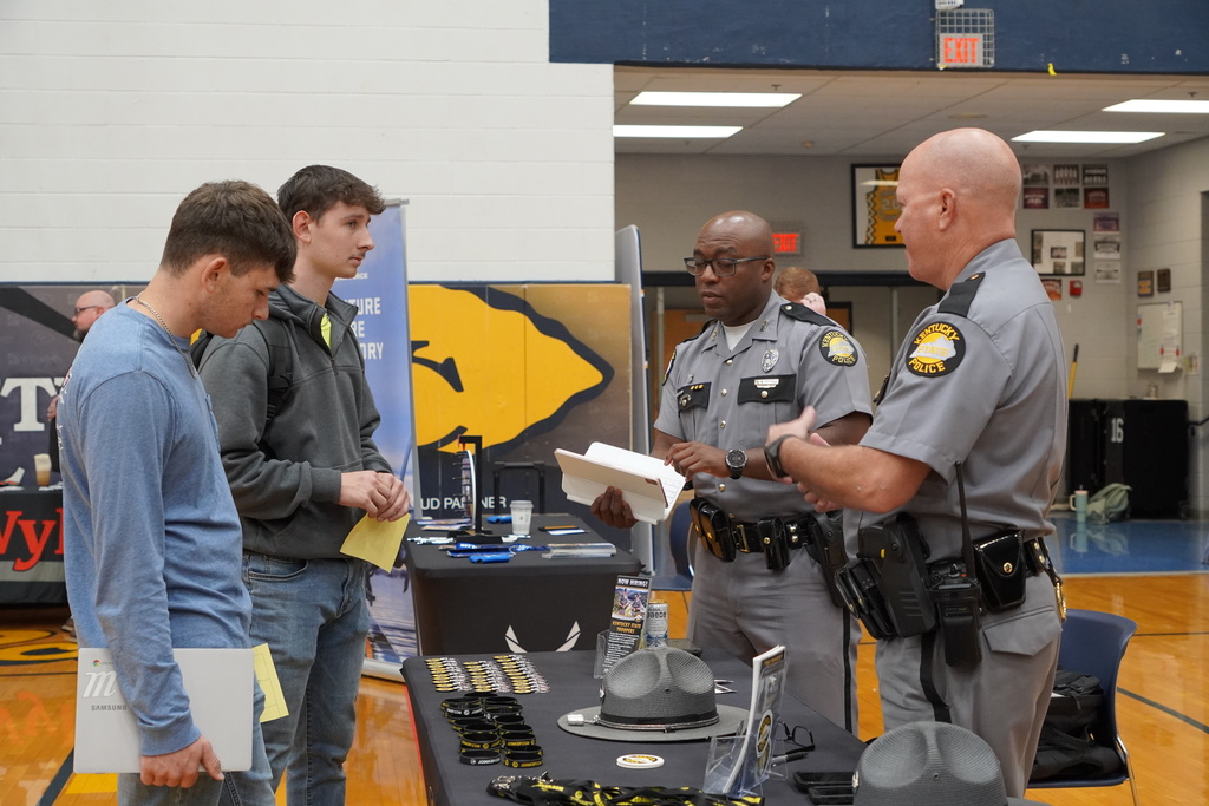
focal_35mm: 52
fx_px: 1763
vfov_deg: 25.8
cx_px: 604
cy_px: 403
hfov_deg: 37.8
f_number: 4
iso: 1600
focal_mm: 35
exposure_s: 1/160
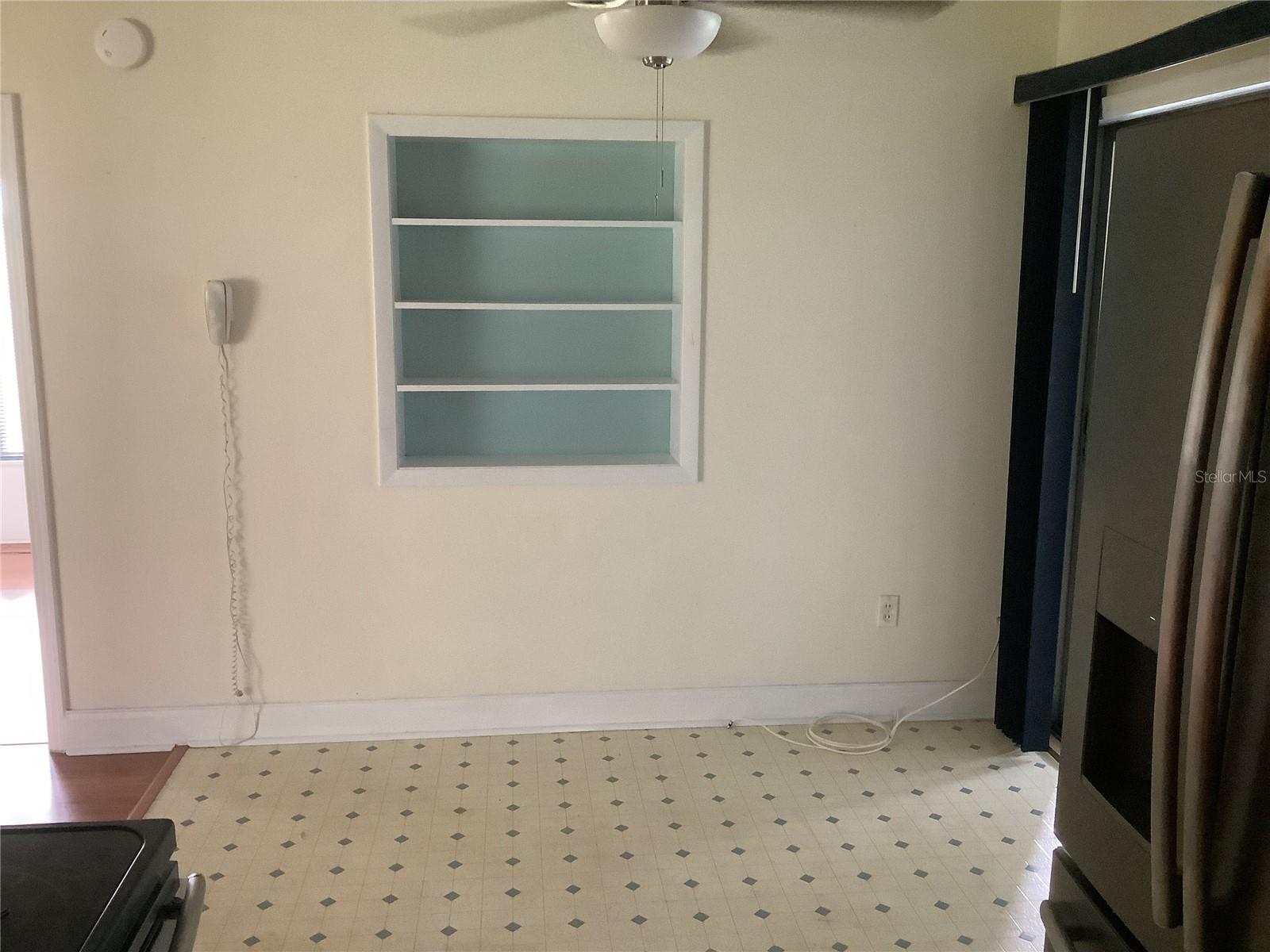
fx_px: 1137
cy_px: 476
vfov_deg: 45.4
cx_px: 635
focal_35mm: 31
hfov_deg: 58.4
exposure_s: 1/25
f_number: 2.4
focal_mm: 3.3
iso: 400
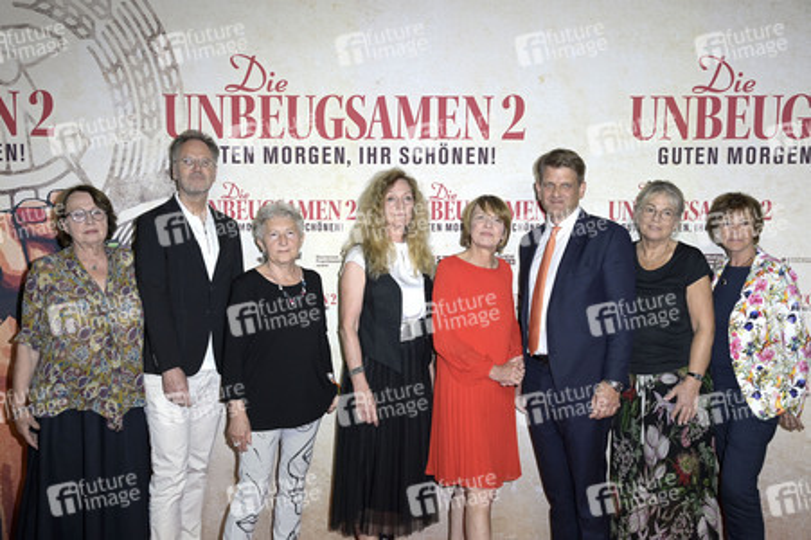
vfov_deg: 35.0
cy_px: 270
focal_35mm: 38
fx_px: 855
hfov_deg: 50.7
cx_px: 406
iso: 800
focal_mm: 38
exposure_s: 1/250
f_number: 5.6
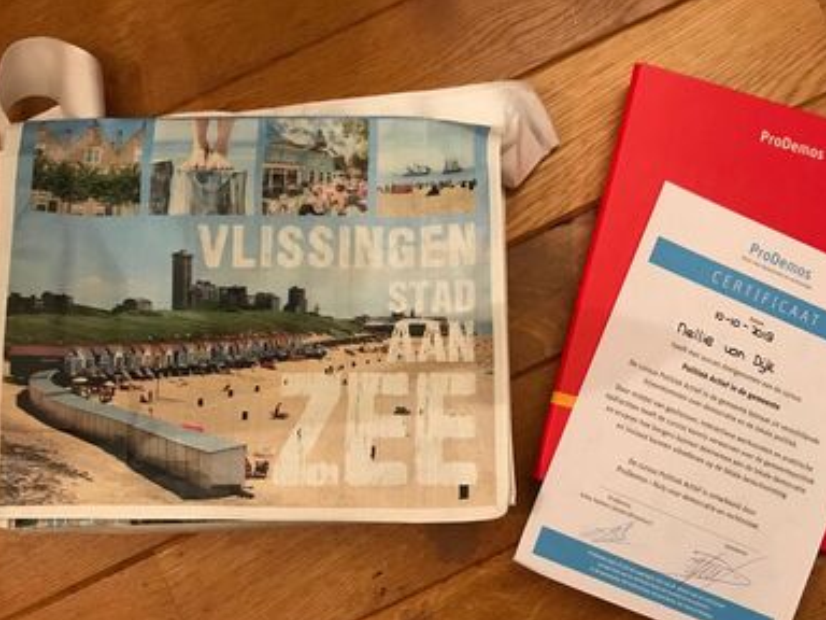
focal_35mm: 37
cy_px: 329
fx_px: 883
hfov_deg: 49.9
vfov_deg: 38.7
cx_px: 487
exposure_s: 1/9
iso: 100
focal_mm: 3.99
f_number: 1.8
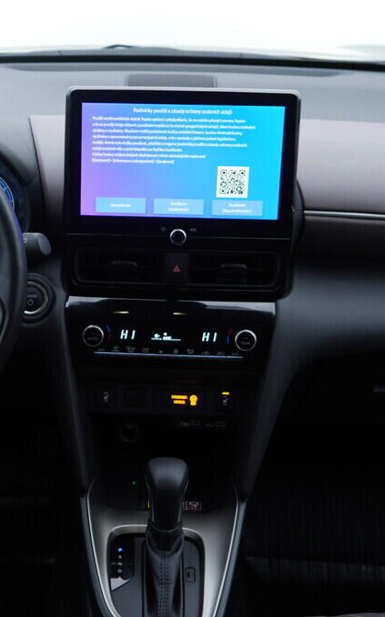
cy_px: 312
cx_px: 85
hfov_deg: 22.9
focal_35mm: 56
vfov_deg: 36.3
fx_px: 941
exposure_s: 1/50
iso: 125
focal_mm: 24
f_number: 3.2
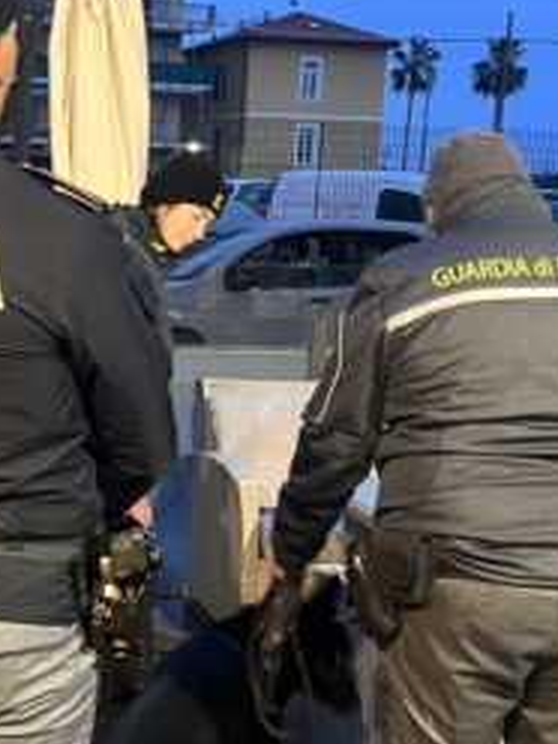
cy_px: 507
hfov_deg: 21.5
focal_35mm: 67
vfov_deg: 28.7
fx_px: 1440
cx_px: 72
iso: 500
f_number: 1.6
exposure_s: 1/33
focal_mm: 5.1
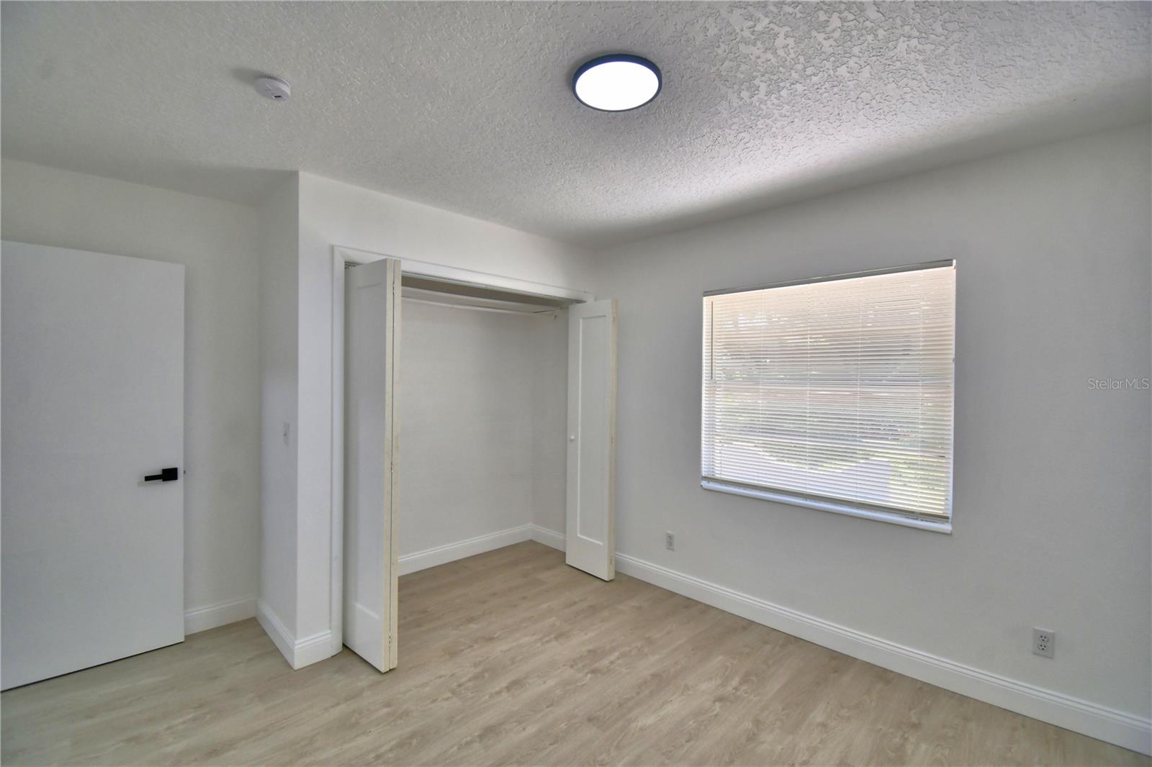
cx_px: 576
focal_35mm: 15
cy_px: 384
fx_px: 480
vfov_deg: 77.3
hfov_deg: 100.4
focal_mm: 10
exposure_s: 1/125
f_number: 4.5
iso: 200
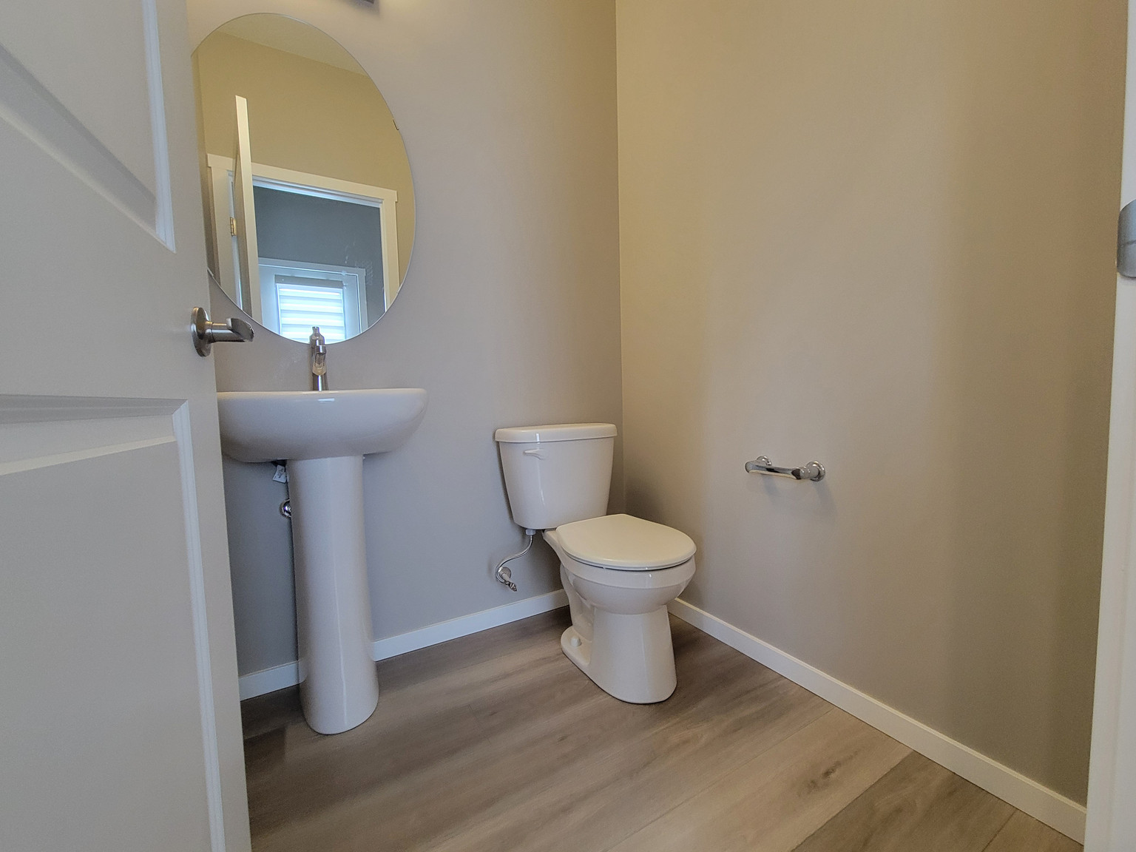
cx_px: 568
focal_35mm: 13
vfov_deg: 89.9
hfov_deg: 106.2
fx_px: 427
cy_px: 426
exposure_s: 1/60
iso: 400
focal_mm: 2.2
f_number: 2.2
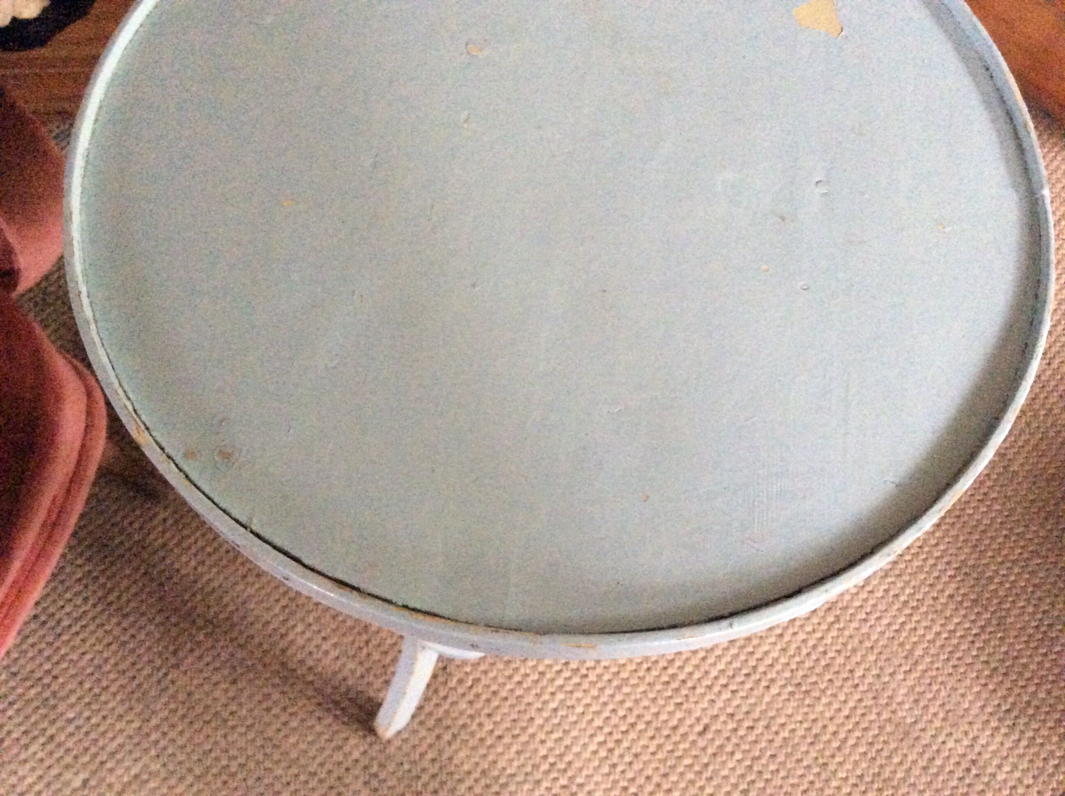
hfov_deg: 56.9
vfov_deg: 44.1
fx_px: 983
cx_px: 532
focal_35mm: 32
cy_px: 398
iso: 640
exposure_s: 1/17
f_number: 2.4
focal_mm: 3.3
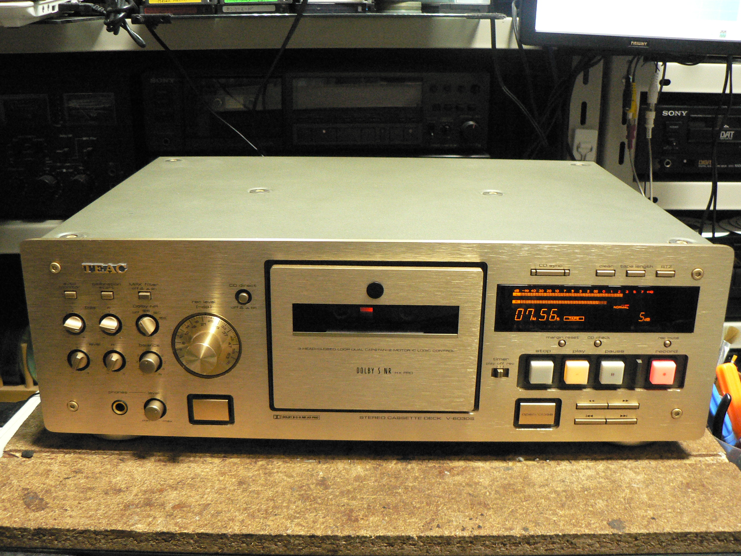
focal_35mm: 36
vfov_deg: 39.7
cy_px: 278
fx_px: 771
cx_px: 370
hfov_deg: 51.4
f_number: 2.8
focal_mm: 6
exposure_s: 1/13
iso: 400
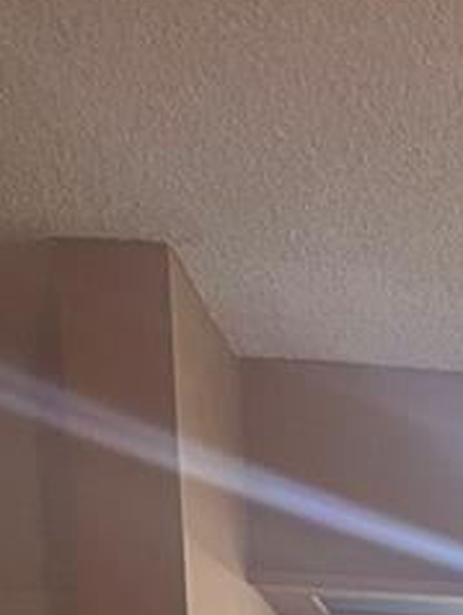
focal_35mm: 131
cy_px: 1532
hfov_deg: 10.3
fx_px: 2332
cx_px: 993
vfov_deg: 11.8
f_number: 1.6
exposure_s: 1/60
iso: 100
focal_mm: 4.2
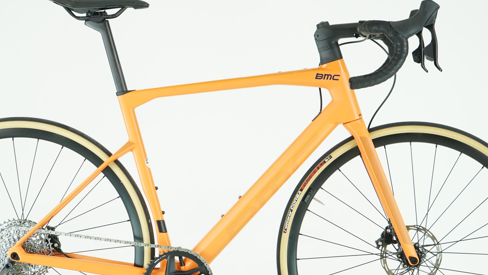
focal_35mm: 92
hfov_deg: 23.2
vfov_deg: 13.1
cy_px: 174
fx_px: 1190
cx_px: 218
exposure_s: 1/200
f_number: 5.6
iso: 1600
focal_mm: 62
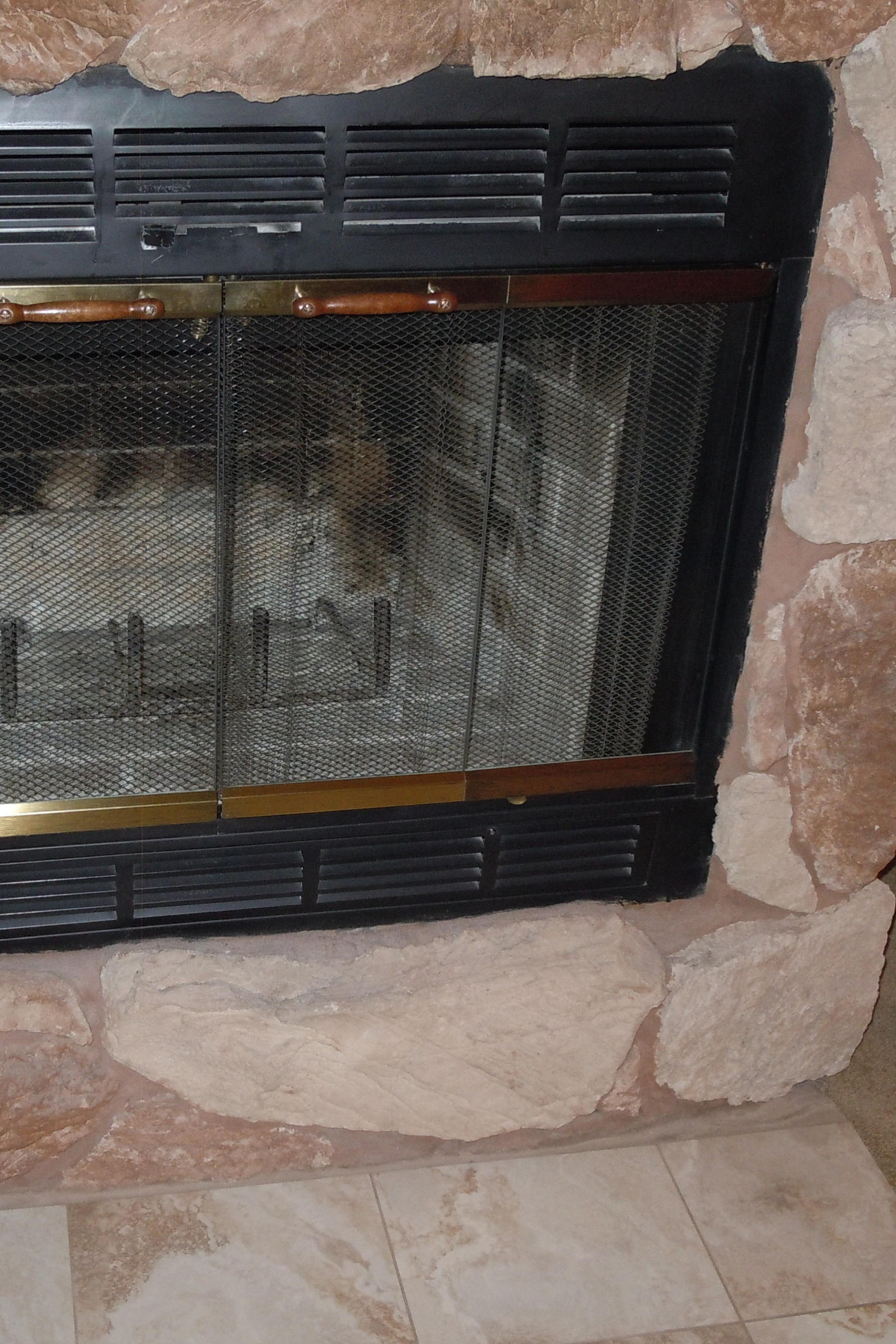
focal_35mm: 46
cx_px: 284
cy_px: 669
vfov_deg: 42.7
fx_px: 1717
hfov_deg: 29.0
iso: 320
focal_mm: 5.9
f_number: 4
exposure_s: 1/30
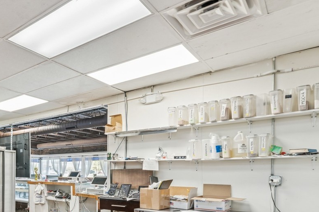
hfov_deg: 58.2
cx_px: 58
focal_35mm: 29
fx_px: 257
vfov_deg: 42.6
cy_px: 174
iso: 100
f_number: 10
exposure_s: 1/3
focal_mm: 14
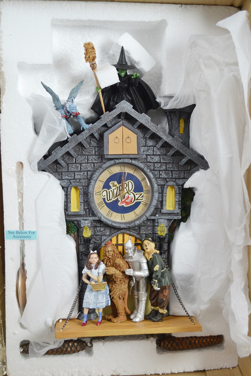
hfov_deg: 28.1
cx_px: 126
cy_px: 188
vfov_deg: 41.1
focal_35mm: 48
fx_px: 502
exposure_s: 1/60
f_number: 4.8
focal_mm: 32
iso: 720
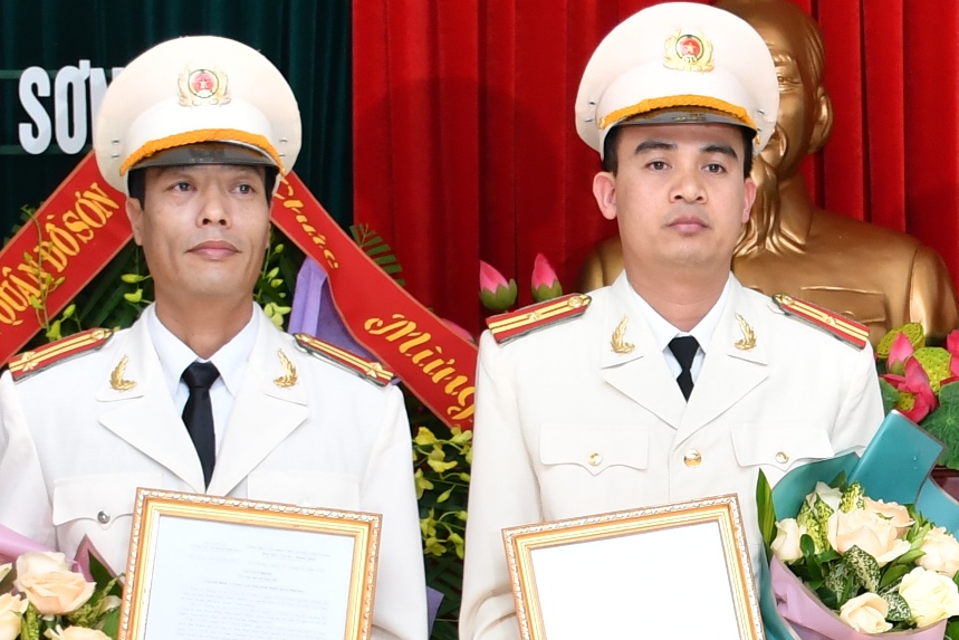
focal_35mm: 140
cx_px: 1242
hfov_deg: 14.1
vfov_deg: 9.8
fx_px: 3730
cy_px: 483
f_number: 5
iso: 400
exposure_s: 1/200
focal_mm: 24
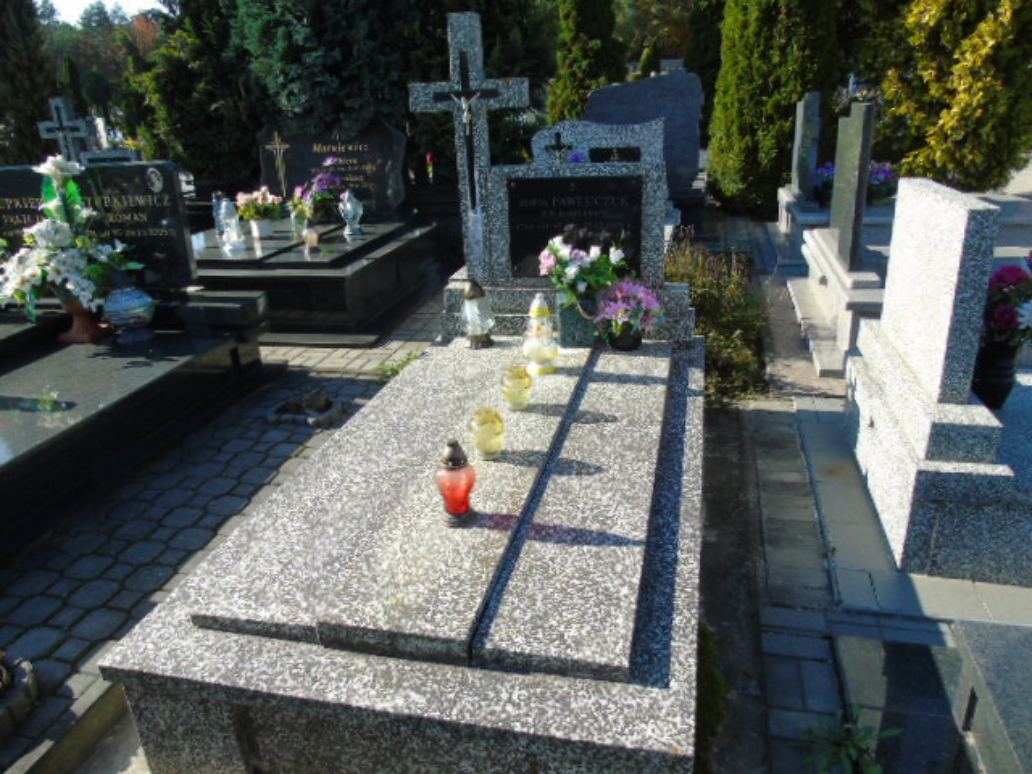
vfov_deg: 54.9
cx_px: 516
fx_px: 745
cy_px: 387
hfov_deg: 69.4
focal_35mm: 25
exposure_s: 1/400
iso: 80
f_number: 3.4
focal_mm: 4.4
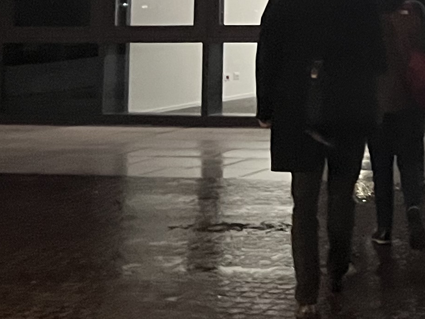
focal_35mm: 114
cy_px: -184
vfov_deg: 12.3
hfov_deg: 15.6
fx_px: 1400
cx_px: 674
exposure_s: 1/54
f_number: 1.6
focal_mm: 5.1
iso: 500
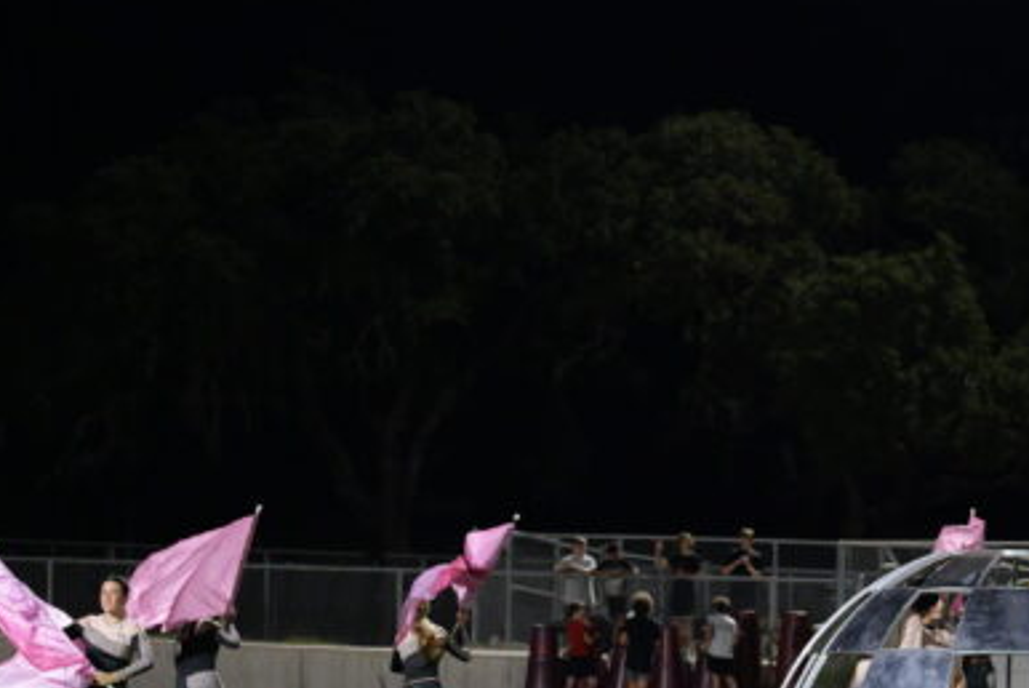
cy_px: 325
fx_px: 5063
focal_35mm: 177
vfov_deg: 7.8
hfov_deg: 11.6
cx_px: 701
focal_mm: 114
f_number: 5.3
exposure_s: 1/500
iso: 12800
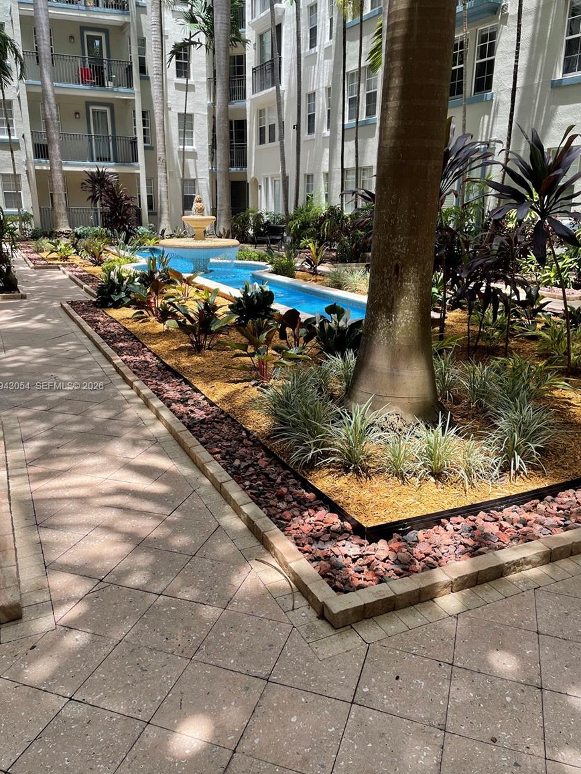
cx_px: 281
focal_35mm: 27
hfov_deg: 51.3
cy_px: 387
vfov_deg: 65.3
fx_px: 604
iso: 32
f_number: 1.6
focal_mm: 4.2
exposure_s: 1/626
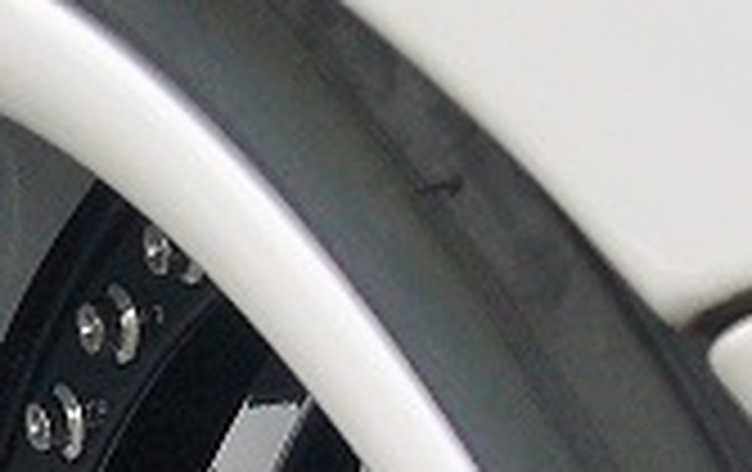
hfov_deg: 6.8
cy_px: 744
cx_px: -59
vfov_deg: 4.3
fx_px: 6323
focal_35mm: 308
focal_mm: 8.8
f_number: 3.8
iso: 80
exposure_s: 1/100
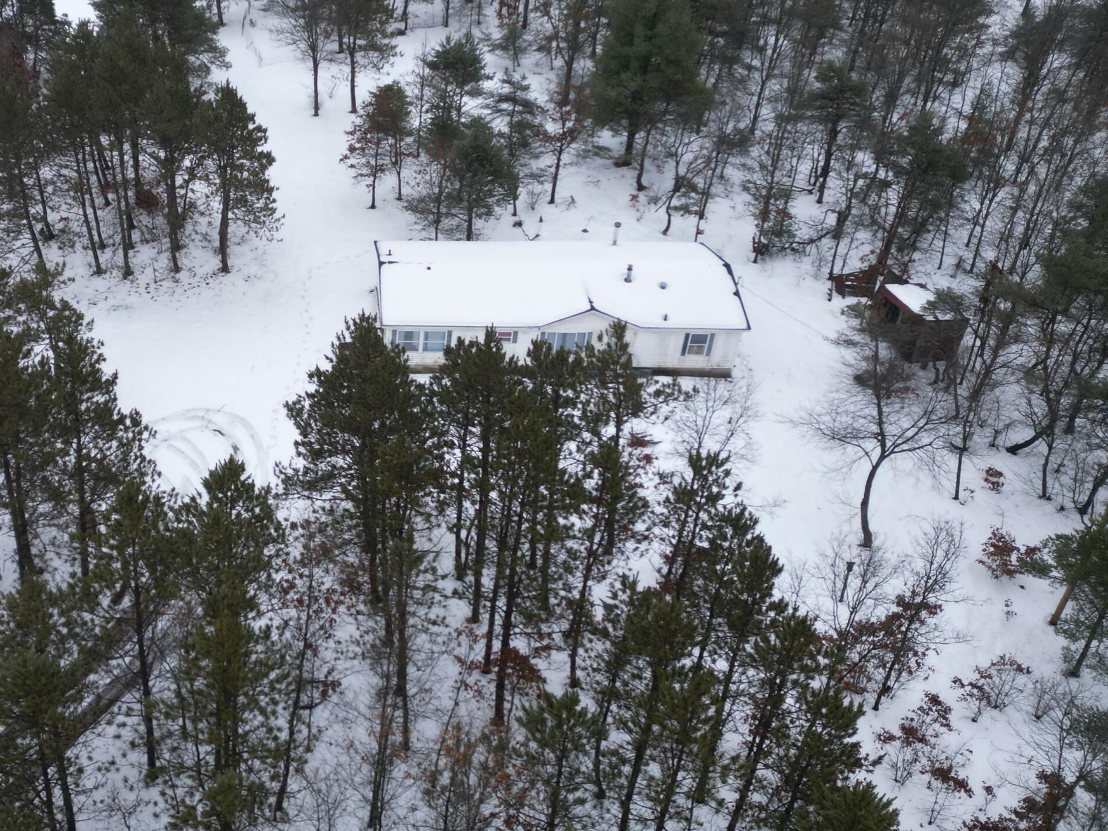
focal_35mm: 38
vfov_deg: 37.6
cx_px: 296
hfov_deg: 47.4
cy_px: 330
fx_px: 1216
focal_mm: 6.72
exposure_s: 1/640
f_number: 1.7
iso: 130
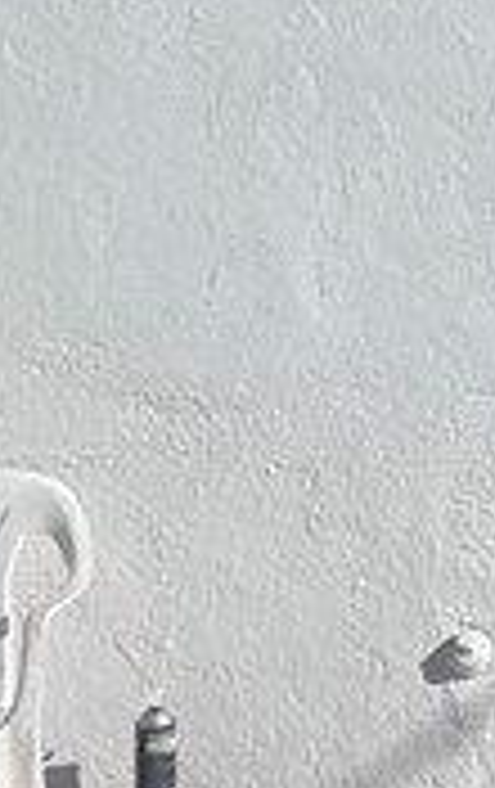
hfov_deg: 7.8
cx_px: 1058
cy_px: -275
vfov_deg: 12.5
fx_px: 3461
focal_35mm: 161
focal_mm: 5.7
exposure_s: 1/11364
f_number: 1.5
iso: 50
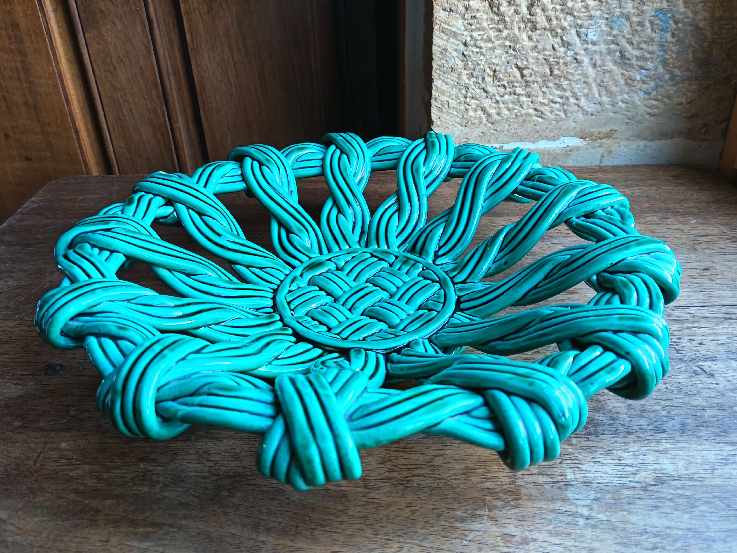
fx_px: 639
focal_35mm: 30
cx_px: 368
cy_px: 276
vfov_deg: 46.8
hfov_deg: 60.0
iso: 892
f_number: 1.75
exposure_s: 1/33.3
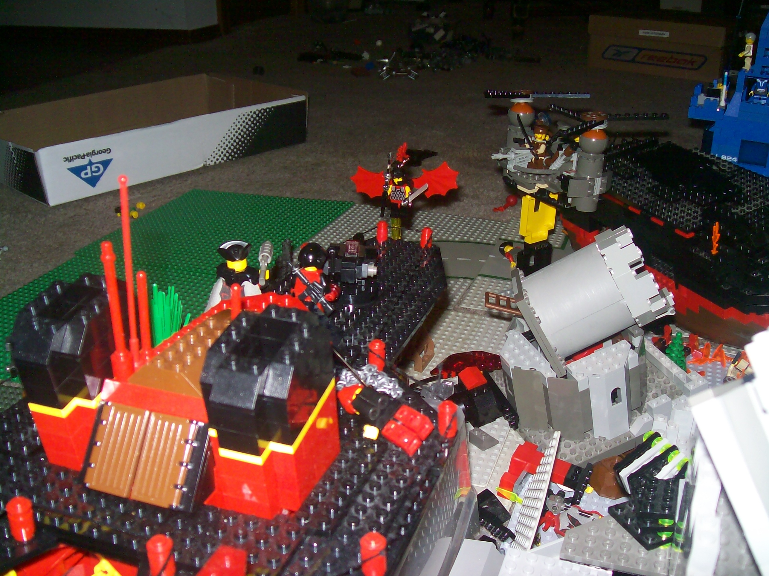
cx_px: 384
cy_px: 288
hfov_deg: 51.4
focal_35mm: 36
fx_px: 800
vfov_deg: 39.6
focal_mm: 6
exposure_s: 1/128
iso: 80
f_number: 2.7
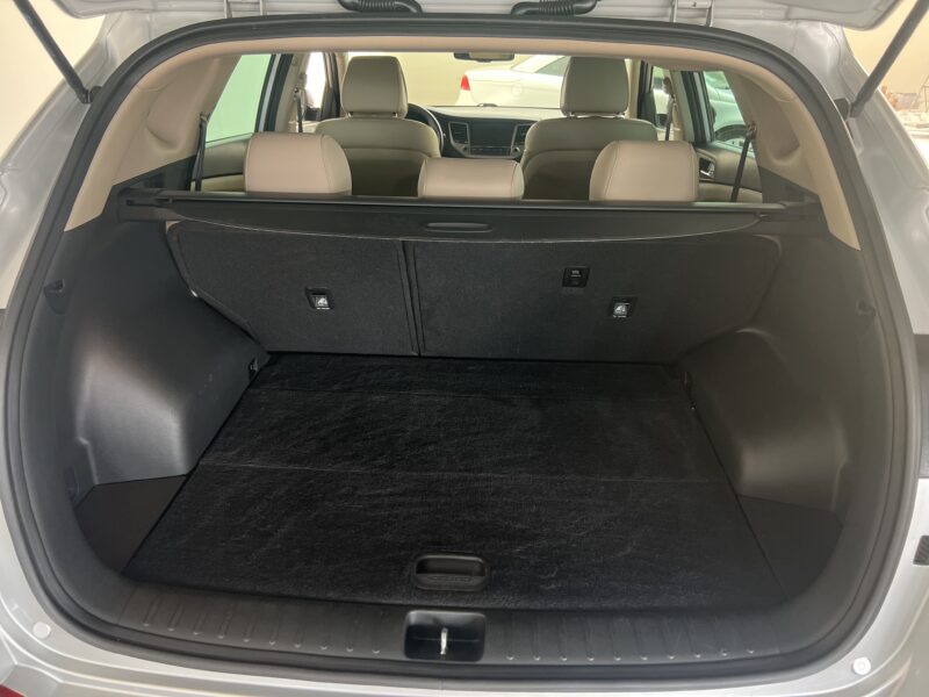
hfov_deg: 67.3
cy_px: 348
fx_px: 698
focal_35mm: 26
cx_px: 464
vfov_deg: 53.1
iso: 250
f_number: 1.5
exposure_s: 1/60
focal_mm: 5.7
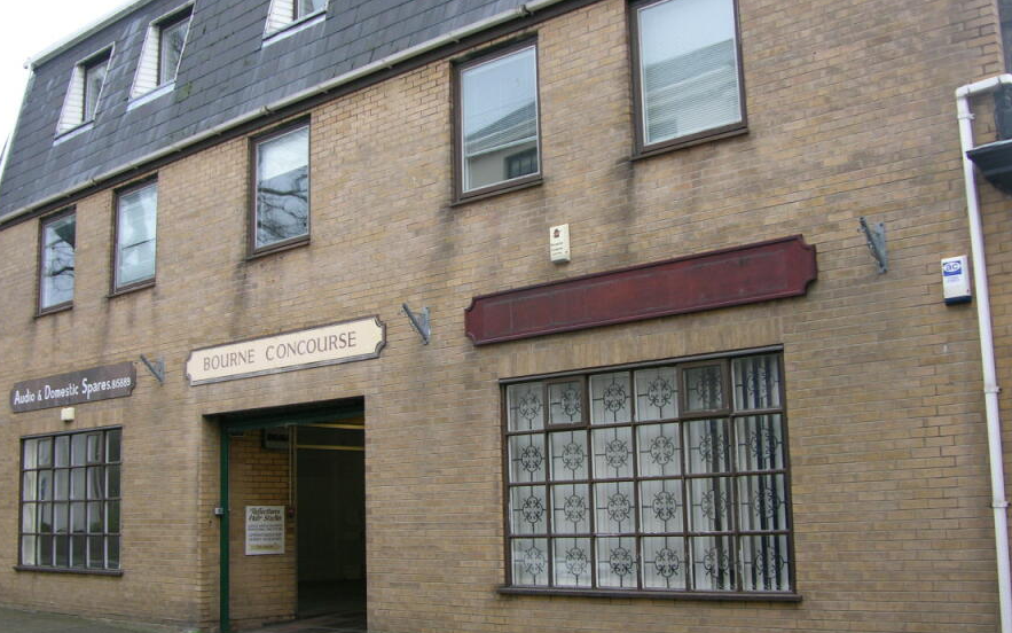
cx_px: 500
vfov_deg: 29.9
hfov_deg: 46.2
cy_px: 298
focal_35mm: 43
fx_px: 1186
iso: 50
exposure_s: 1/30.1
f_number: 2.8
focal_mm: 8.9
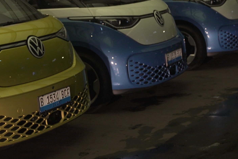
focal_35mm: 87
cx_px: 87
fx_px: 575
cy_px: 41
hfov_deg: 23.3
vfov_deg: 15.7
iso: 1600
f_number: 3.2
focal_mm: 32
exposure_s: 1/100
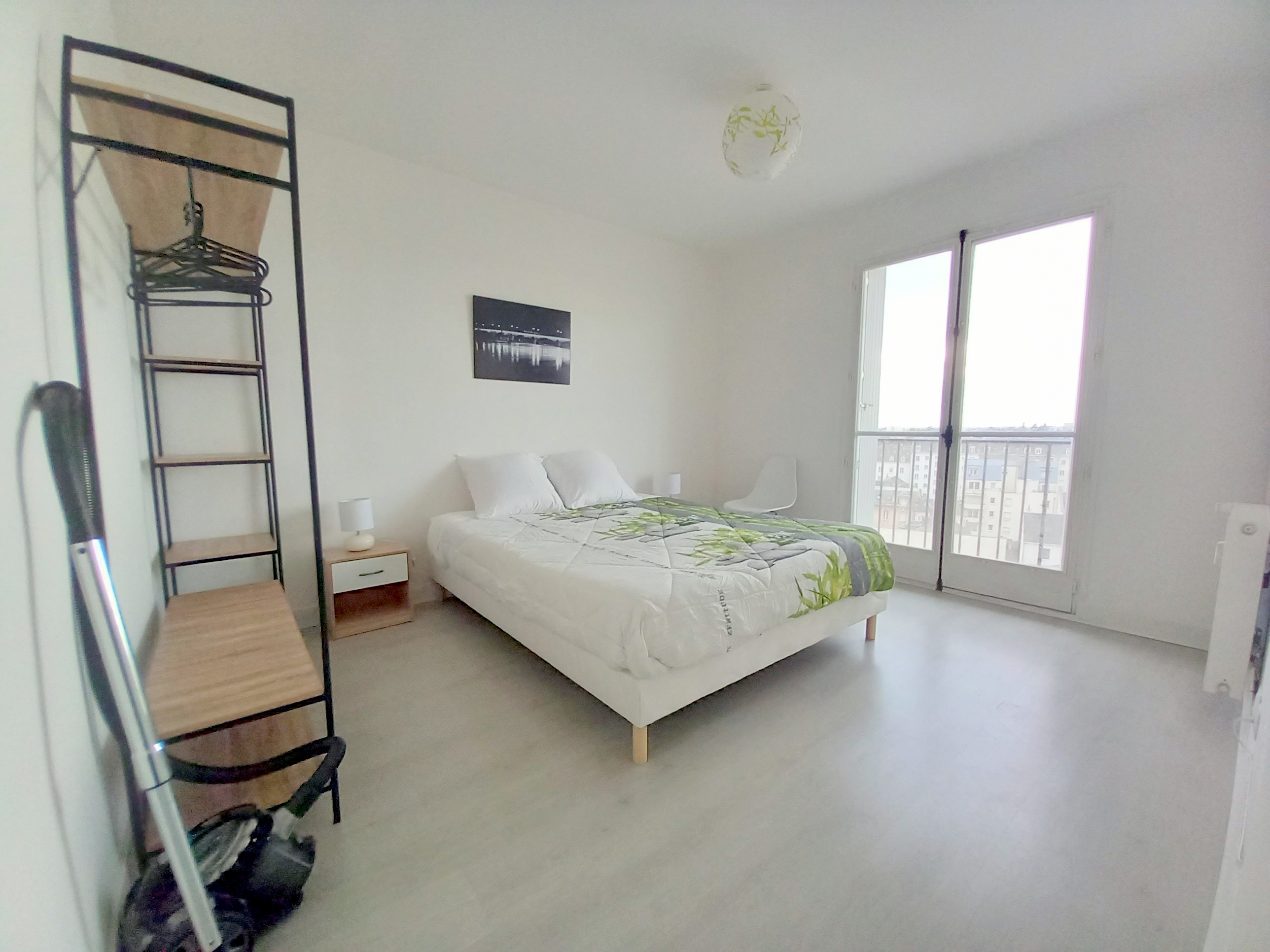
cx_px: 635
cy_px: 476
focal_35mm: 13
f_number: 2.2
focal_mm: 1.13
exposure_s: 1/50
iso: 100
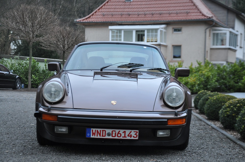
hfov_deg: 27.0
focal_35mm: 75
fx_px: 510
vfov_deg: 18.1
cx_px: 122
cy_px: 81
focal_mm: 50
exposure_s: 1/60
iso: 800
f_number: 5
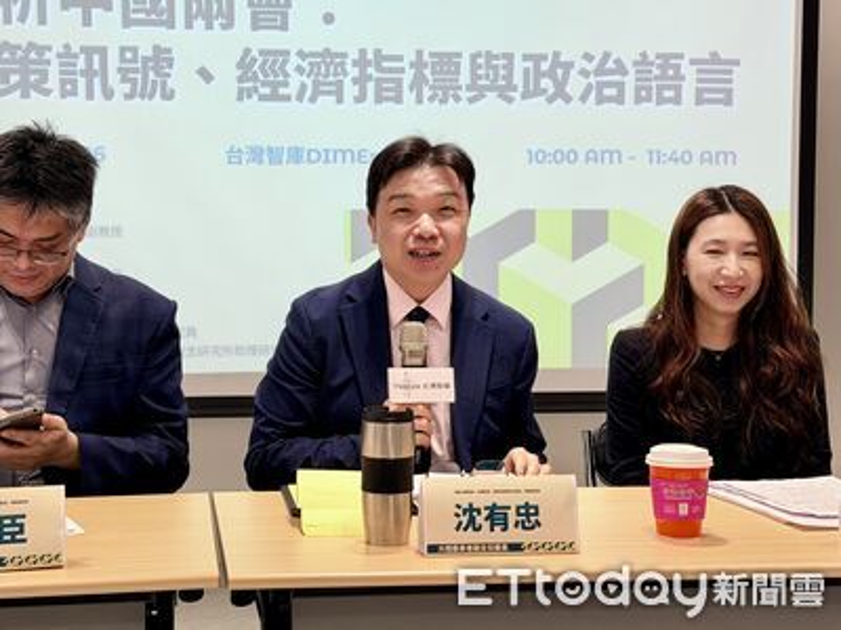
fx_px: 1166
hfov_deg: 39.7
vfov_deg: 30.3
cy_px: 315
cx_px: 420
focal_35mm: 48
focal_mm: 6.76
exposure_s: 1/121
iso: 64
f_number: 1.78
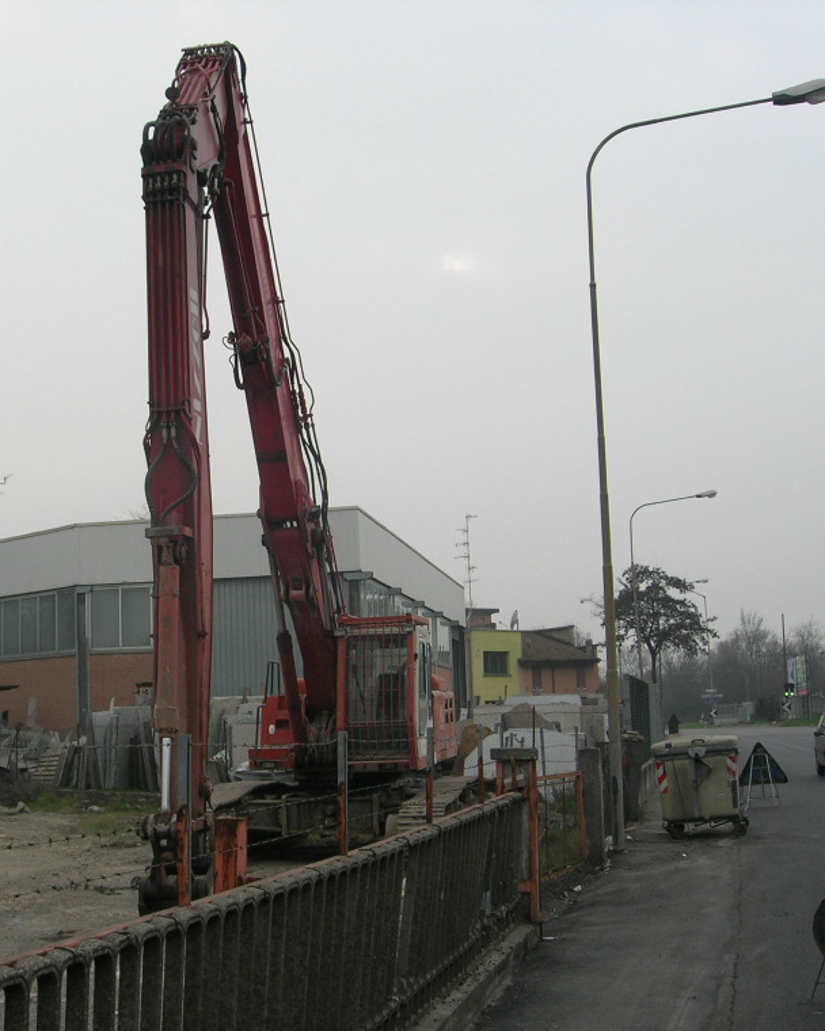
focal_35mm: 50
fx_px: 1526
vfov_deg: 37.3
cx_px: 262
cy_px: 517
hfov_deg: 30.0
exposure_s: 1/178
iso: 64
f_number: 4.8
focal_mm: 7.8
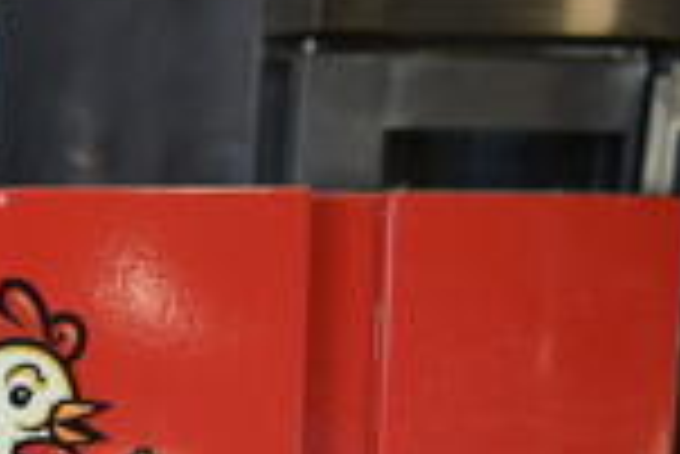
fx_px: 2061
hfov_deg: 17.8
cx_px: -153
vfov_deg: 11.5
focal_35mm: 109
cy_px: 881
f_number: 3.5
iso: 100
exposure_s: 1/30
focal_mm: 18
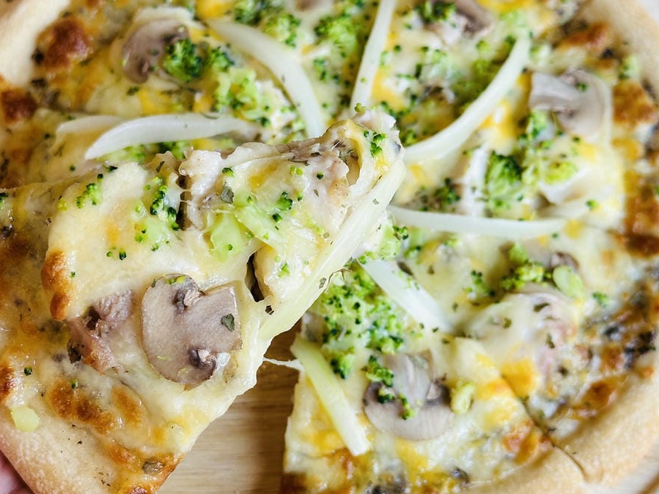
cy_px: 226
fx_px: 1238
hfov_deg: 29.8
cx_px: 288
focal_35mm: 65
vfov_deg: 22.6
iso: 64
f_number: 1.78
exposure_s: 1/120
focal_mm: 6.86
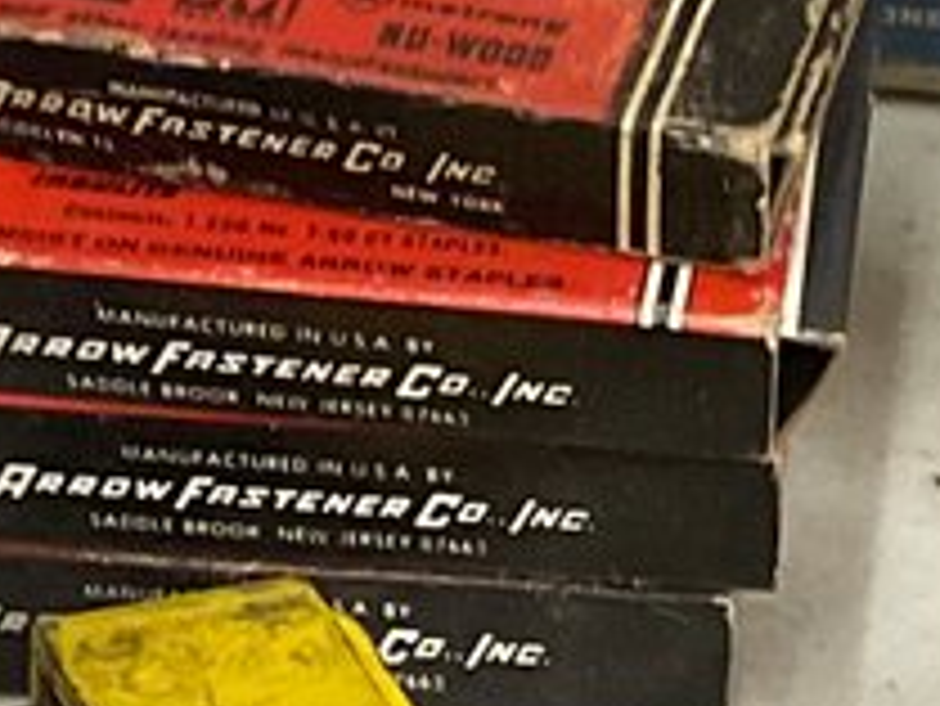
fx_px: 5706
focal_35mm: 210
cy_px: 843
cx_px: 668
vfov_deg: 7.0
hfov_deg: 9.4
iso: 250
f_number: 1.8
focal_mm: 3
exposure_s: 1/60
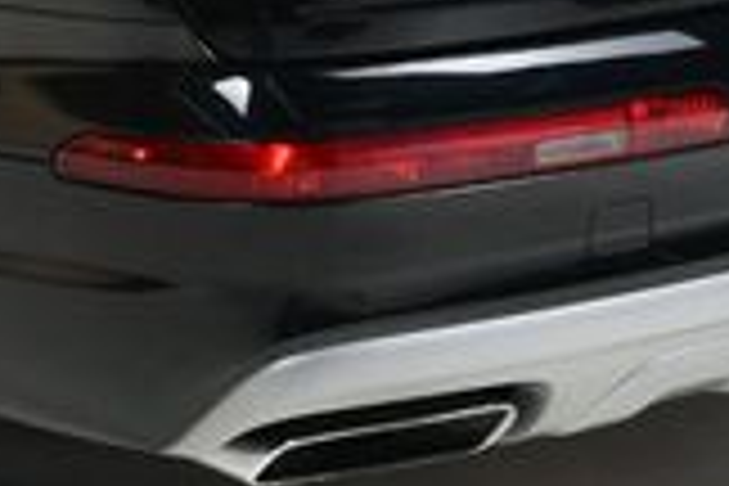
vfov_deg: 9.5
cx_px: 180
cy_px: -158
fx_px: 2875
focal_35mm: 142
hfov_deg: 14.4
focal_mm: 24
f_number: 11
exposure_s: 1/160
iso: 100
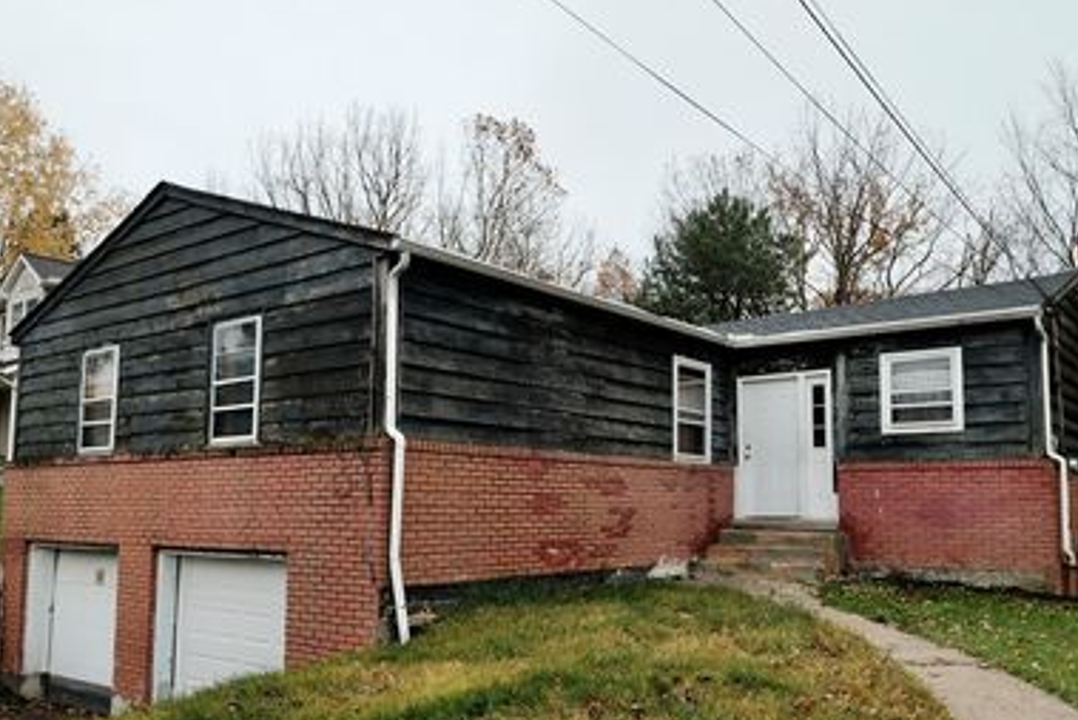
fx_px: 869
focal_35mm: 29
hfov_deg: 63.6
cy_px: 417
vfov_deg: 44.9
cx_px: 569
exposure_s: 1/280
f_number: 4
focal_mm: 14.5
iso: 400
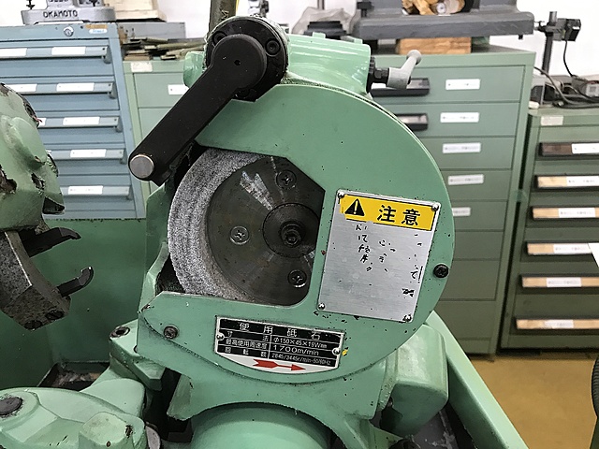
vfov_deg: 49.7
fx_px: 485
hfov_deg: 63.4
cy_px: 224
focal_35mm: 28
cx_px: 300
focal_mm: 3.99
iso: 40
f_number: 1.8
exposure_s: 1/24
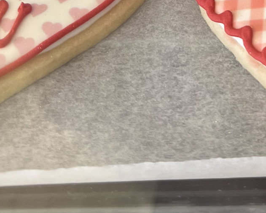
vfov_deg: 13.4
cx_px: 314
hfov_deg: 17.8
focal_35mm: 103
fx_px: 811
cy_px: -176
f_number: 1.5
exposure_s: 1/120
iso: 64
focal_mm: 5.7
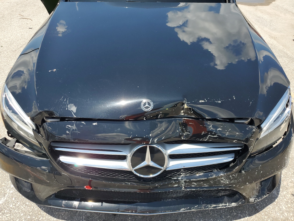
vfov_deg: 53.1
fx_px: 221
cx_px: 147
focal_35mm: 26
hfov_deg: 67.3
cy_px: 110
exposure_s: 1/2500
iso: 50
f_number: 1.5
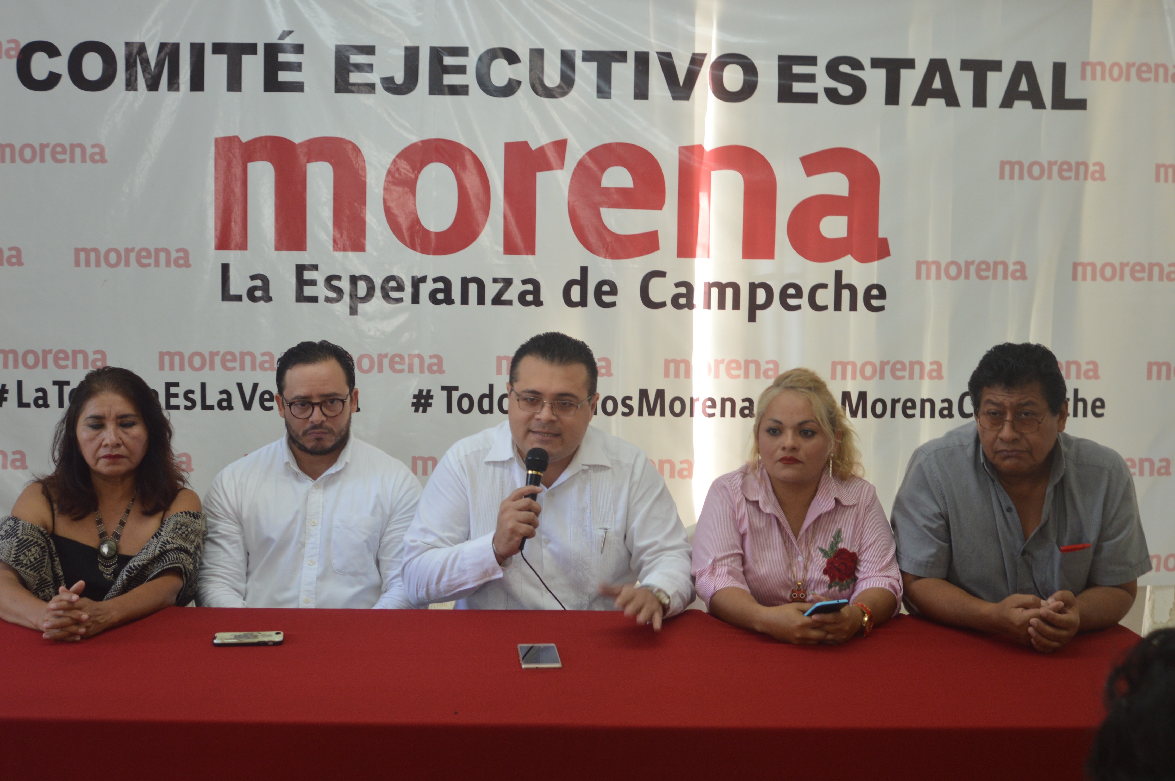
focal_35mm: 42
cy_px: 390
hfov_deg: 46.4
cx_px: 588
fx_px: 1370
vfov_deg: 31.8
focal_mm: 28
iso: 400
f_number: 3.5
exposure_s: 1/60
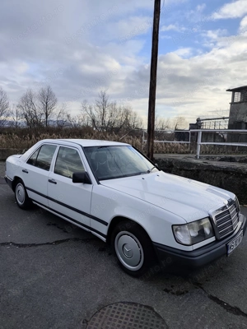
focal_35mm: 23
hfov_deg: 58.9
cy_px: 164
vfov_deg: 73.9
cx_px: 124
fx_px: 219
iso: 50
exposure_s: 1/442
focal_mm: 6.19
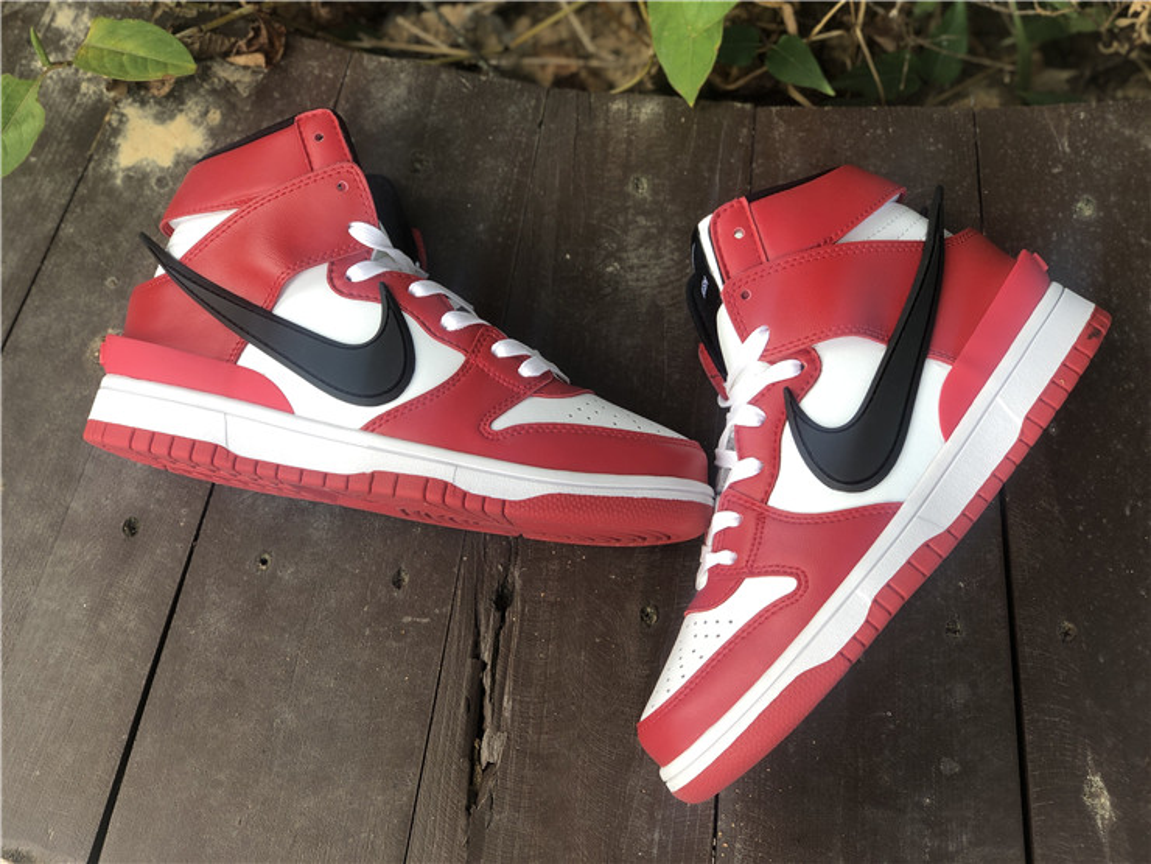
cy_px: 432
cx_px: 576
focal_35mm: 52
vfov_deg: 28.0
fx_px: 1729
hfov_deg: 36.8
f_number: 2.4
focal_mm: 6
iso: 16
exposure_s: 1/120
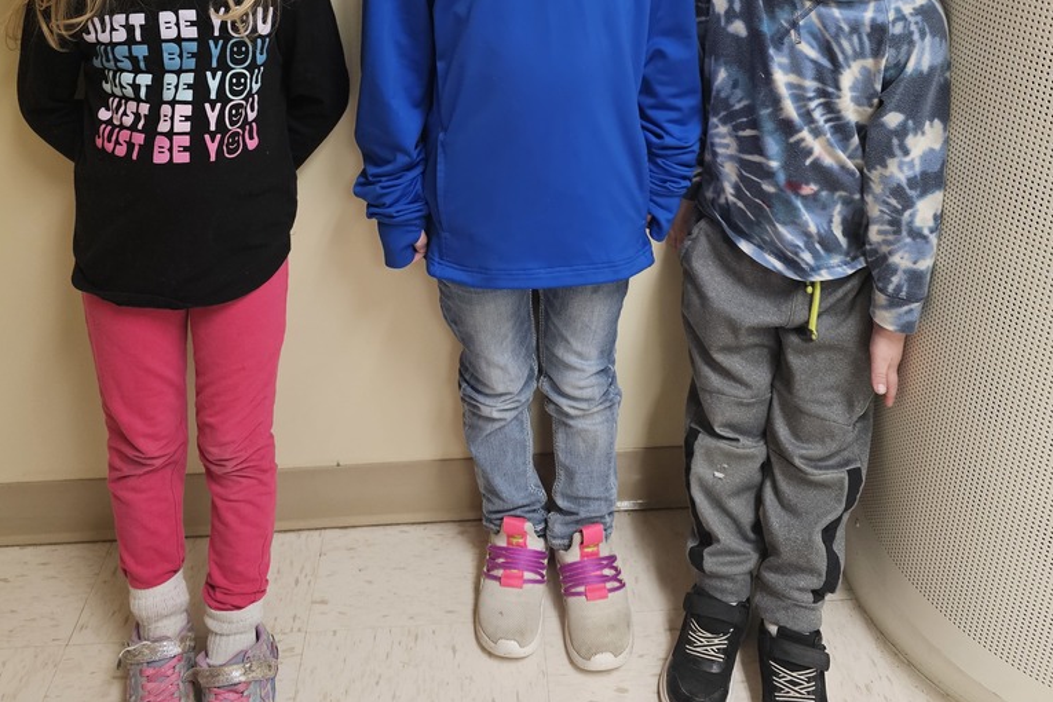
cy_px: 143
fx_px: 936
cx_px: 526
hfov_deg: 58.7
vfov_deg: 39.5
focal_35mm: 32
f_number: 1.7
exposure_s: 1/120
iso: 320
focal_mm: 6.3
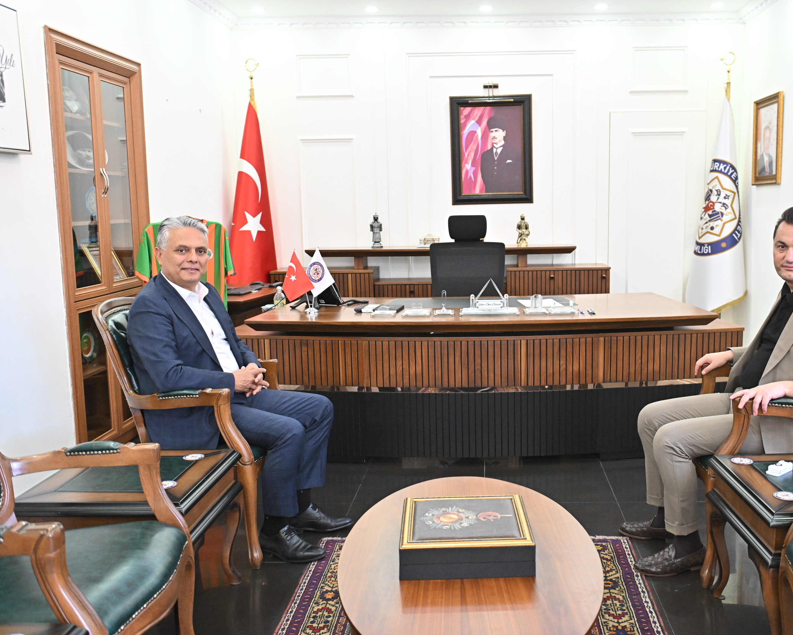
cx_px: 468
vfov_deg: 42.2
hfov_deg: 51.3
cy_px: 318
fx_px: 822
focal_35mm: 35
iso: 3200
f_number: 3.5
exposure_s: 1/160
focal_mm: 31
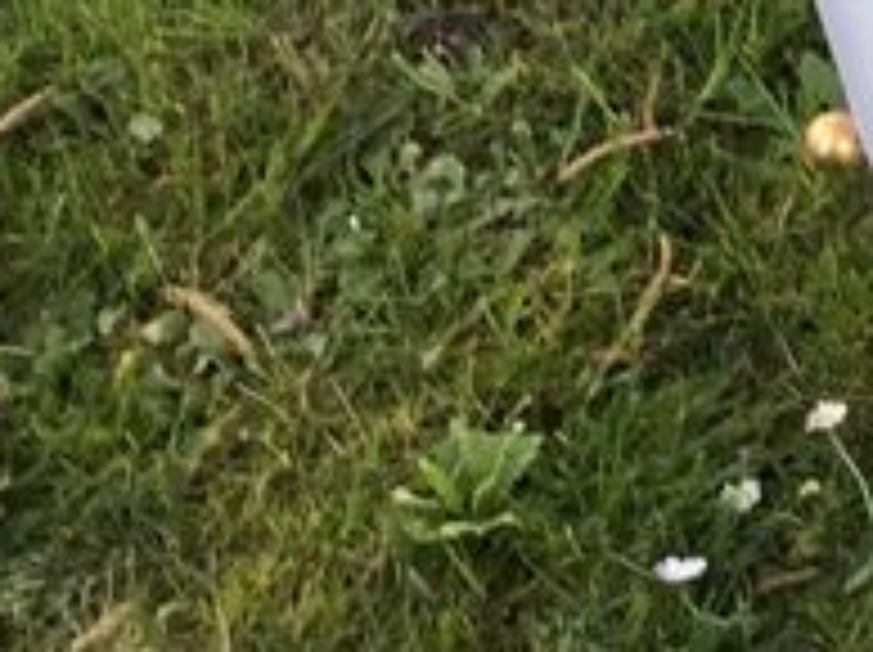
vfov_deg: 9.1
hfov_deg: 10.8
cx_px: 1971
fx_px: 4030
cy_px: -234
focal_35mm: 160
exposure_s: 1/100
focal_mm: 3.3
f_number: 2.4
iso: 32
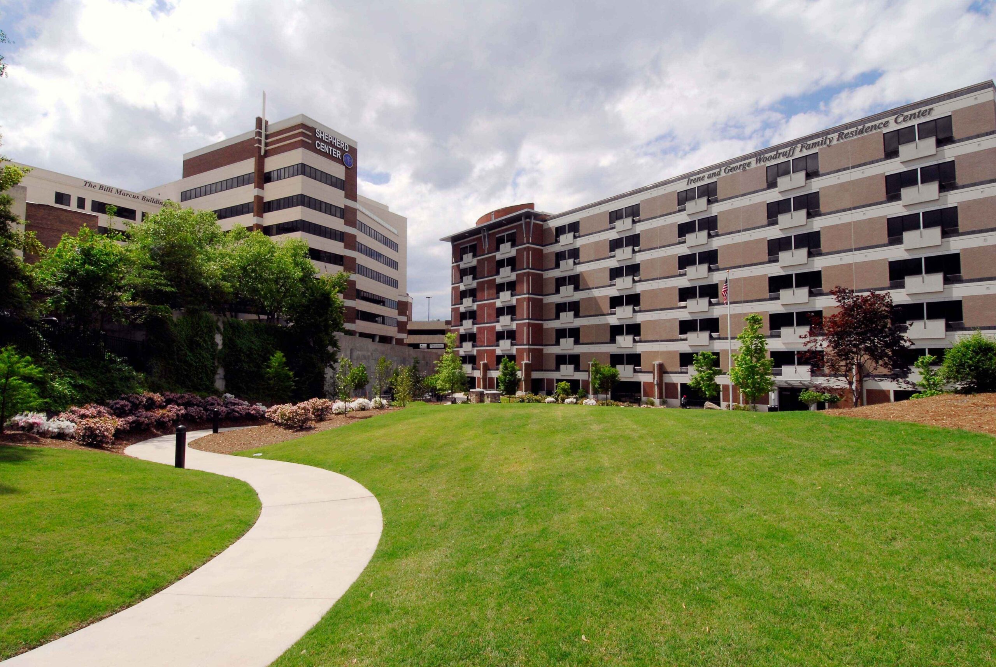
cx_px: 498
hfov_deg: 89.9
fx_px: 499
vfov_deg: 67.5
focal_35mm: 18
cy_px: 334
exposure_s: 1/125
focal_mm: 12
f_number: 18
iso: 250
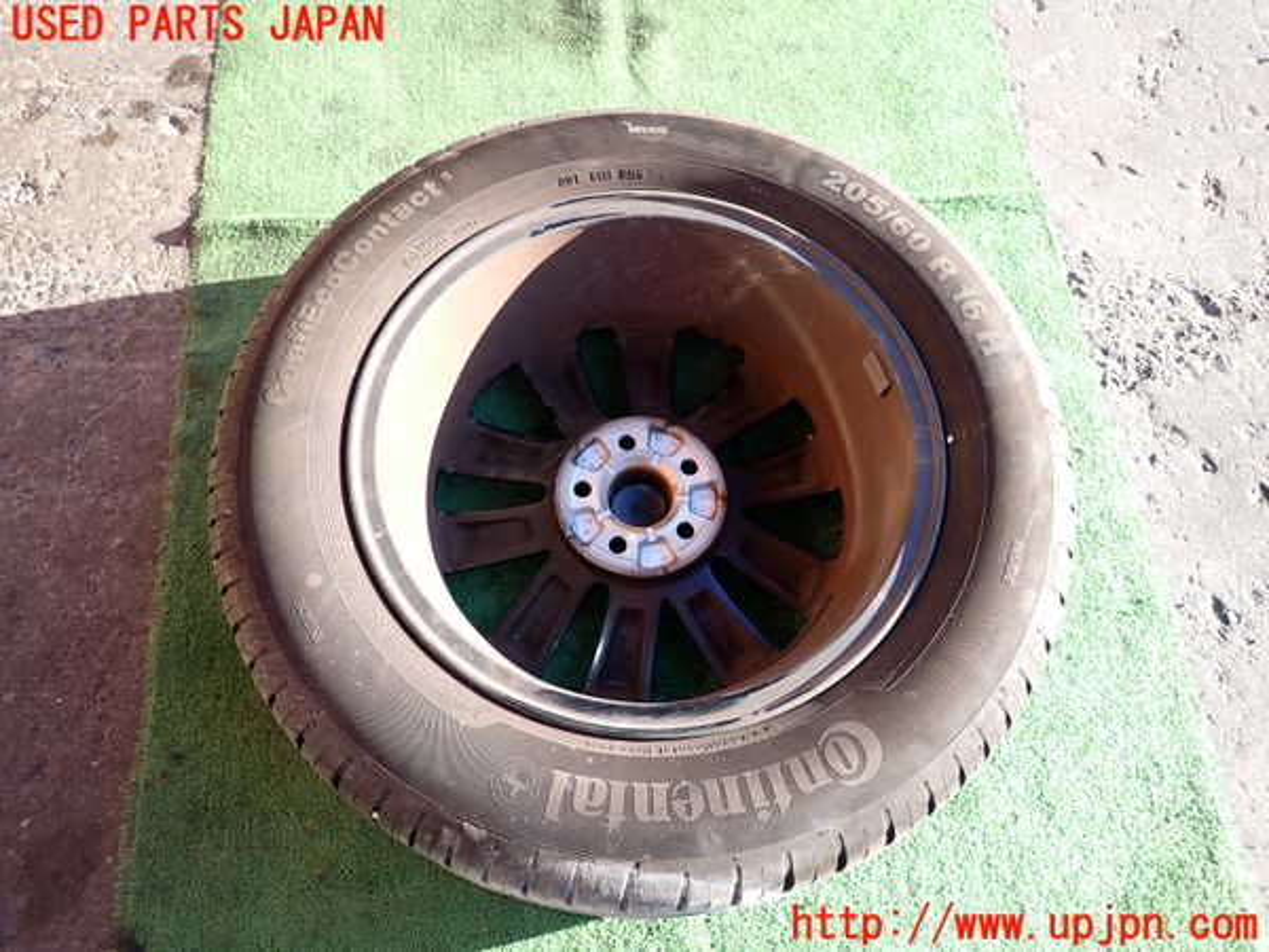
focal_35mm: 25
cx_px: 634
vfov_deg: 54.9
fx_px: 916
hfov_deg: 69.4
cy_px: 476
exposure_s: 1/200
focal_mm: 4.5
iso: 100
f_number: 2
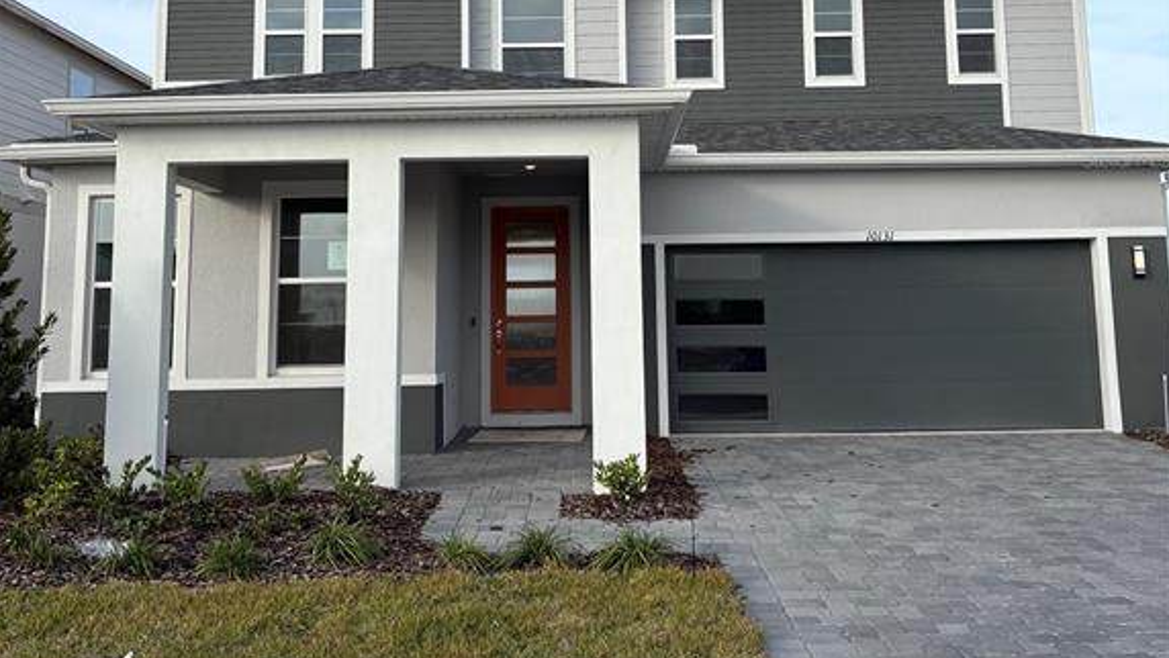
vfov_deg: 30.6
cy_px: 159
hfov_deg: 52.8
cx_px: 587
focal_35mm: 38
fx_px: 1178
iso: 50
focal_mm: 5.96
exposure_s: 1/2639
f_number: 1.6
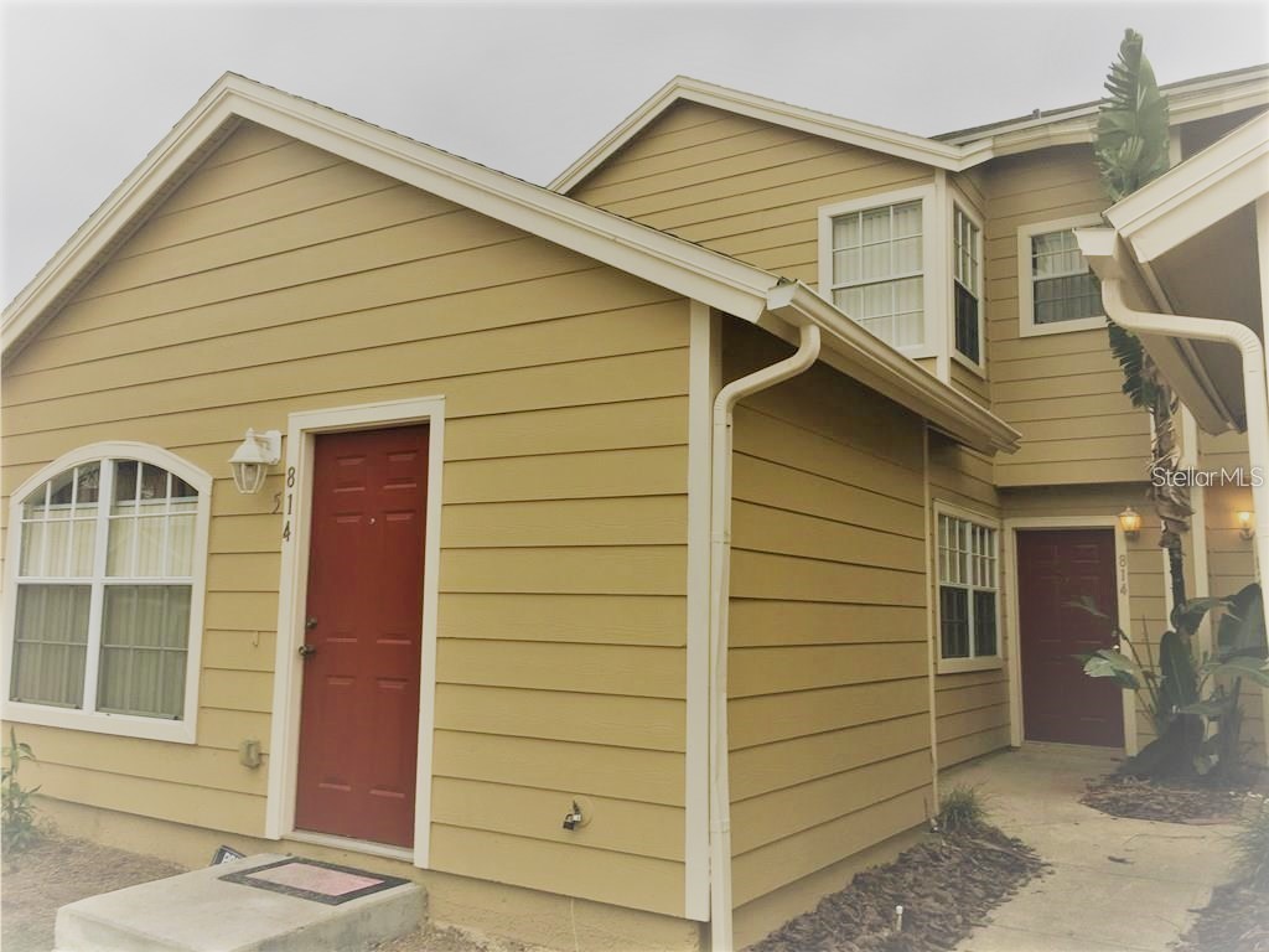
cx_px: 634
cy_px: 476
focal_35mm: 29
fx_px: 1063
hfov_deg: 61.7
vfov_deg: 48.2
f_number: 2.2
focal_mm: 4.15
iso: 25
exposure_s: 1/278
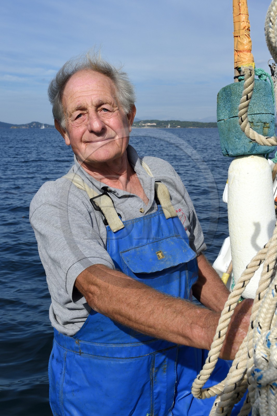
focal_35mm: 44
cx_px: 138
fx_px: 508
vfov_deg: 44.5
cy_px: 208
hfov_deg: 30.5
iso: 200
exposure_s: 1/250
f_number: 18
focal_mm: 44
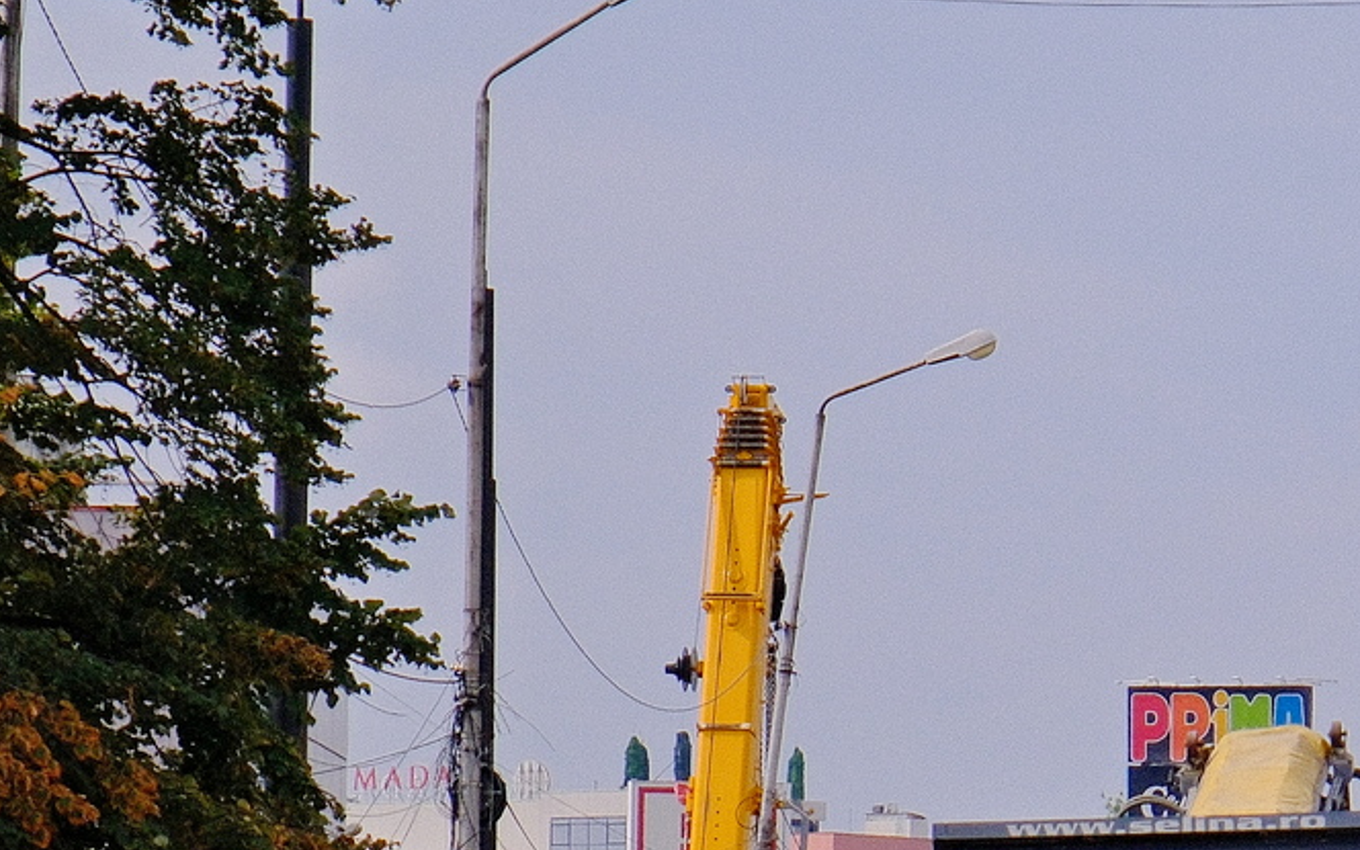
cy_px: 1255
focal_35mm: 319
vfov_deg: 4.1
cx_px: 2000
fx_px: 11824
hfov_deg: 6.5
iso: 640
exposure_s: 1/2200
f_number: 6.4
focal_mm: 67.5
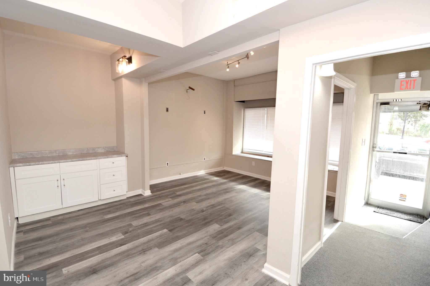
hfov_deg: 100.4
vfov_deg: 77.2
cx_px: 215
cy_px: 143
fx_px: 179
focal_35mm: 15
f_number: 4.5
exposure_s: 1/80
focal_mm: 10
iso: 400
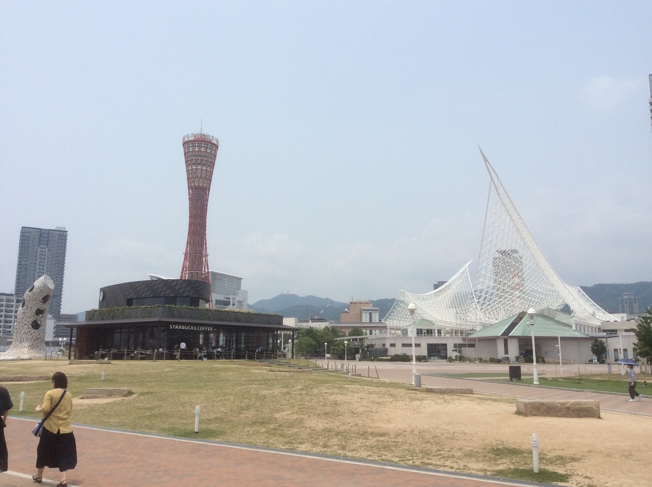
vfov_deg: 44.0
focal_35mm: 32
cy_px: 244
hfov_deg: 56.9
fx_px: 602
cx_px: 326
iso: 32
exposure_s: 1/3185
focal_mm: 3.3
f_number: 2.4
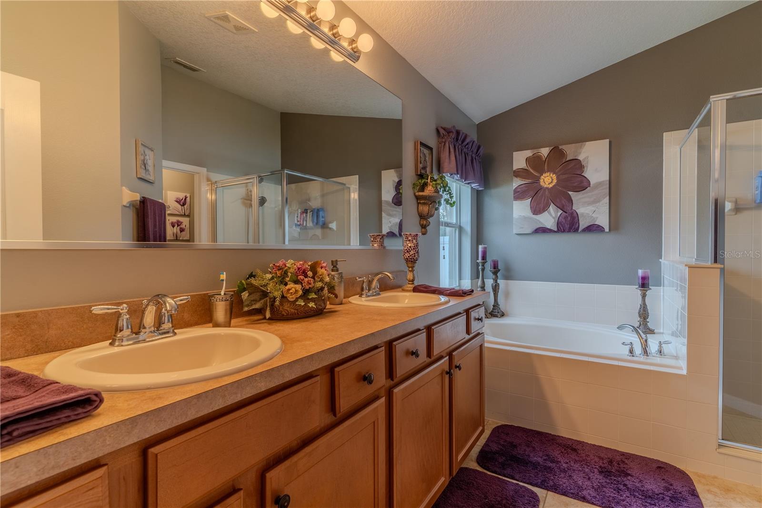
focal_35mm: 17
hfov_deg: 93.3
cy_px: 254
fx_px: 360
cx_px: 381
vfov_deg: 70.4
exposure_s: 1/40
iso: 100
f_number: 8
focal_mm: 17
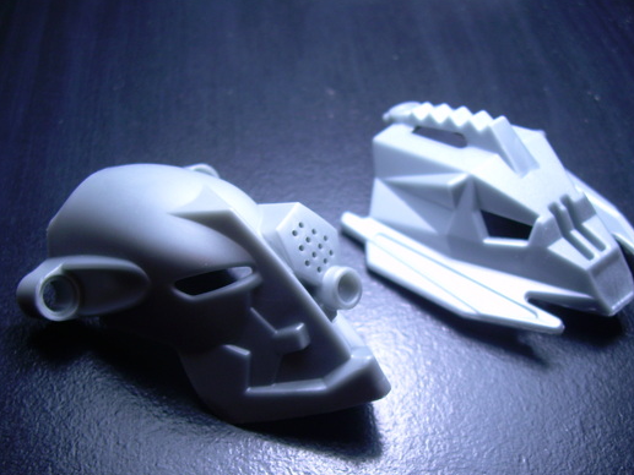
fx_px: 861
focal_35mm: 47
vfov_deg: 30.8
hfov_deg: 40.4
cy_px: 286
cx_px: 353
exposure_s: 1/55
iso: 50
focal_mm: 6.3
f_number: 2.8
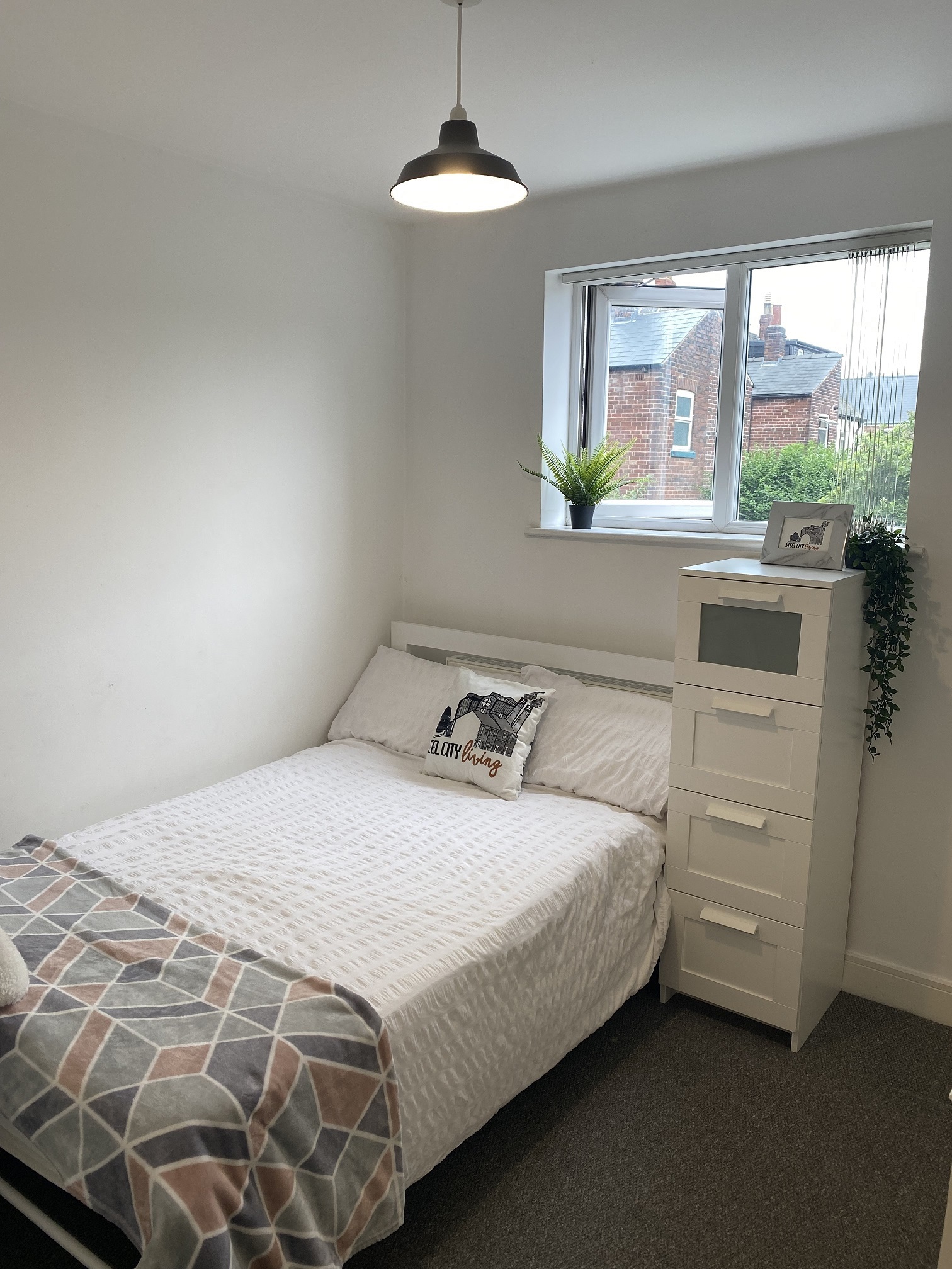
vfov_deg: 67.3
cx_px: 476
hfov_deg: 53.1
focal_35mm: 26
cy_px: 634
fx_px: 953
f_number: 1.8
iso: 50
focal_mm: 4.25
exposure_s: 1/100
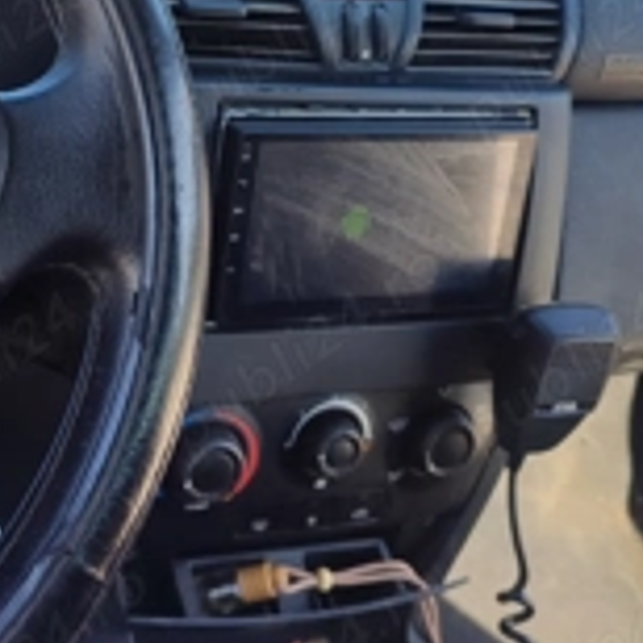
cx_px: 159
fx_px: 1156
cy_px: 100
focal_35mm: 55
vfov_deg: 30.1
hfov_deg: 30.6
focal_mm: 5.89
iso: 50
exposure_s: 1/235
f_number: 1.89
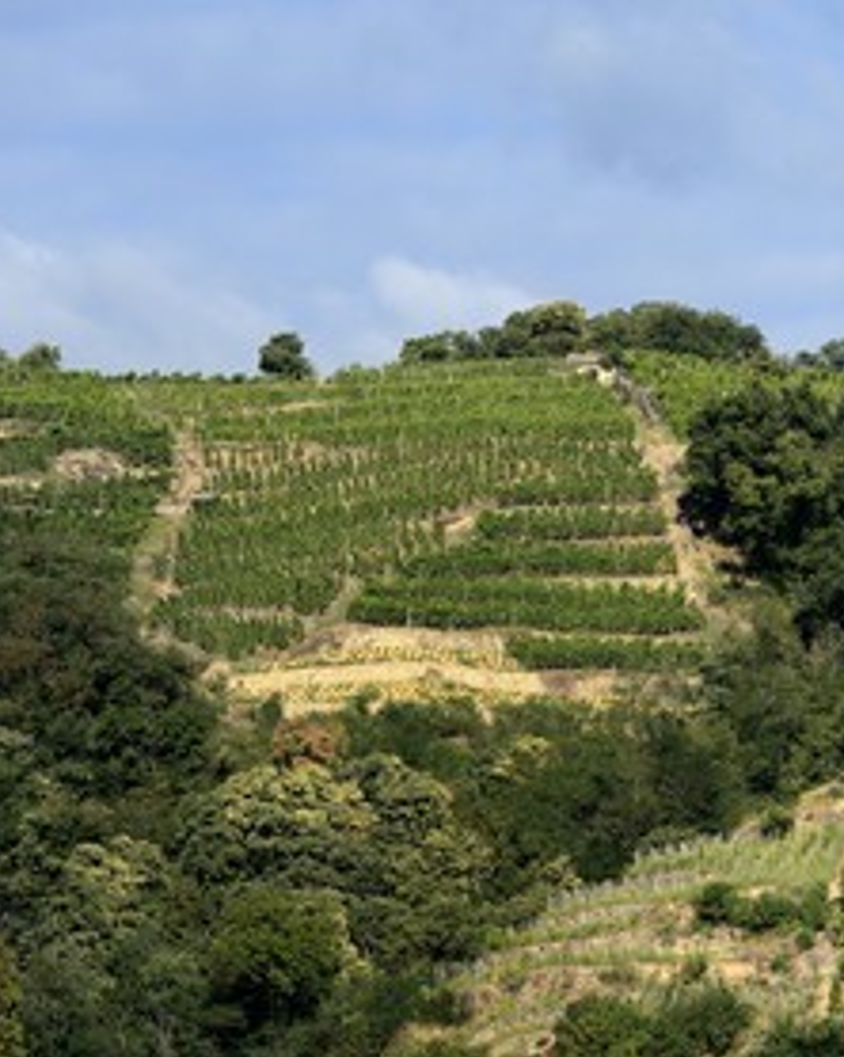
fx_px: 8877
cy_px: 528
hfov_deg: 5.4
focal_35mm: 284
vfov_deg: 6.8
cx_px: 646
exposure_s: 1/400
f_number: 8
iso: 200
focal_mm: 200
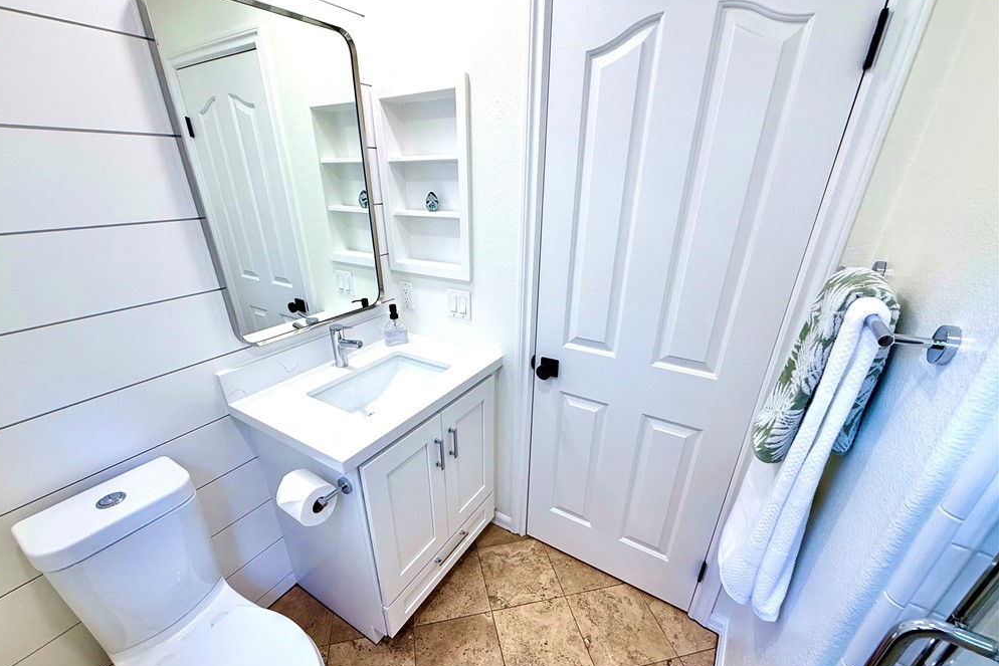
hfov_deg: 100.4
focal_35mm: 15
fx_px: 416
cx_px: 485
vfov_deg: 77.0
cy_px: 375
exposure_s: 1/120
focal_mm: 2.22
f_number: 2.2
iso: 100
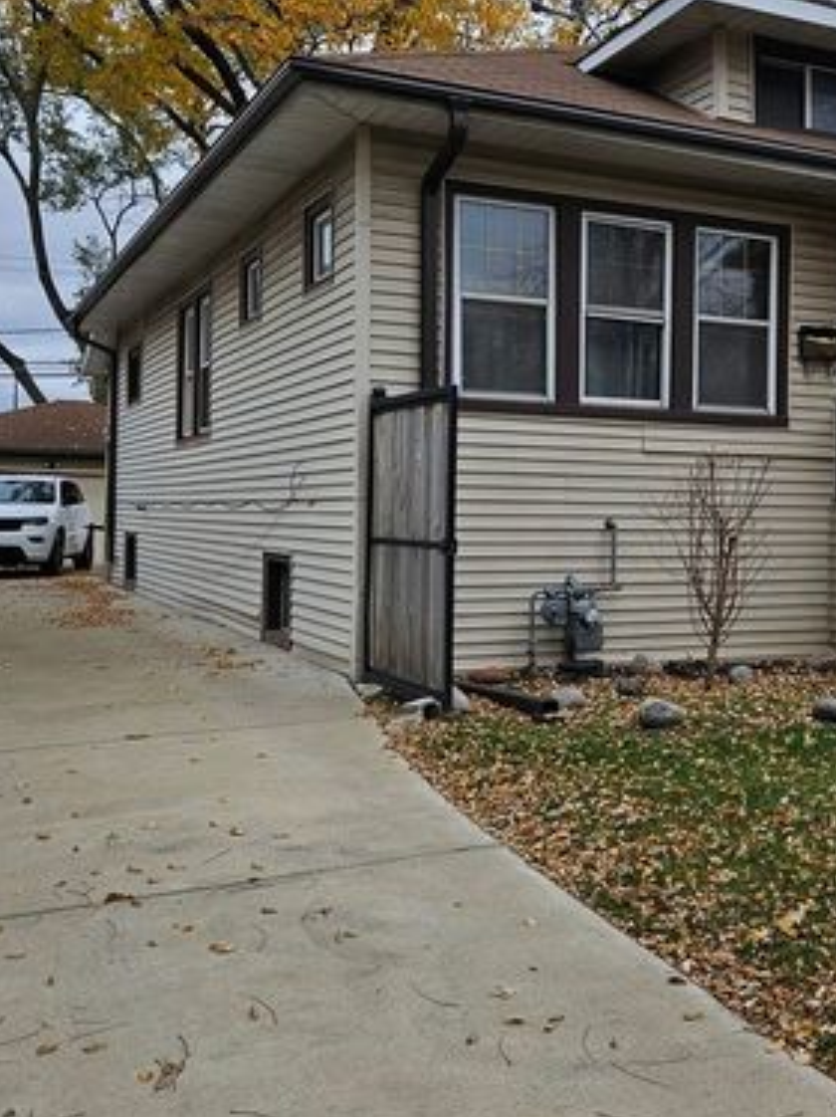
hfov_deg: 34.3
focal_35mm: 41
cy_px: 503
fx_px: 1322
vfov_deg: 45.7
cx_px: 642
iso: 40
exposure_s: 1/1245
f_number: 1.8
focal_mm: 5.4
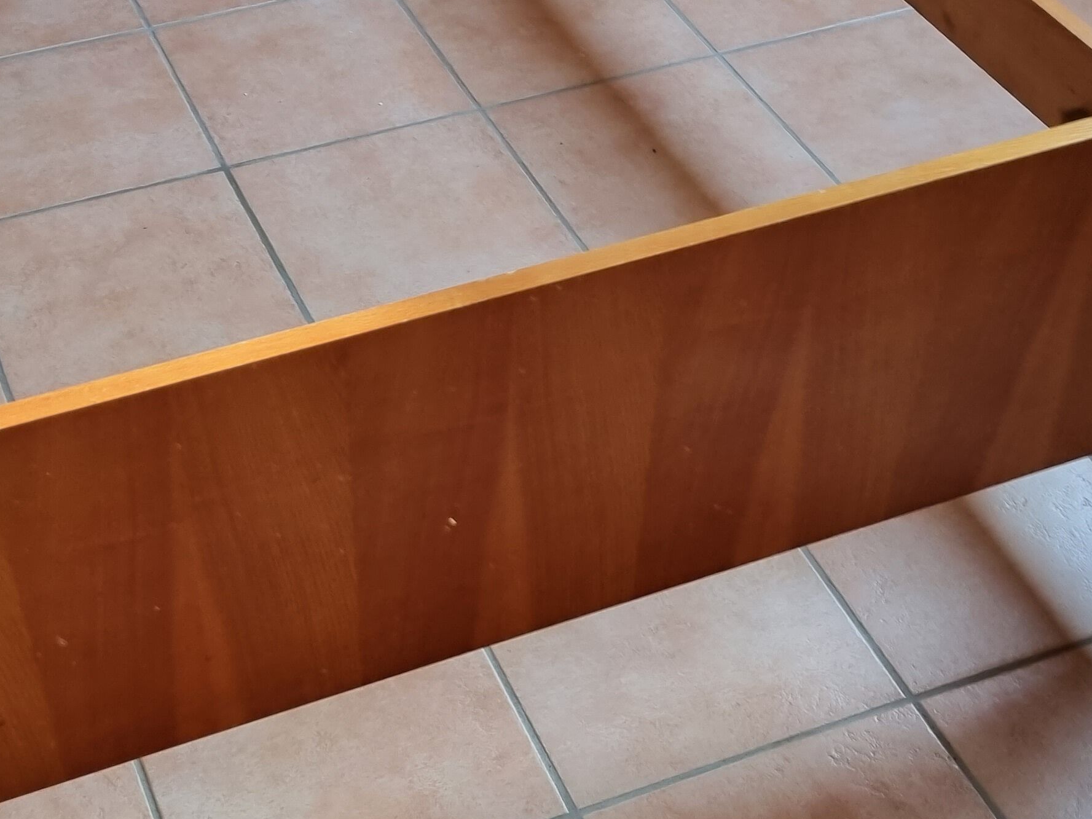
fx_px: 1861
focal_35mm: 59
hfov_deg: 32.6
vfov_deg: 24.7
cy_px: 546
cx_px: 457
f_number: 1.8
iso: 200
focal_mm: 5.4
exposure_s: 1/100
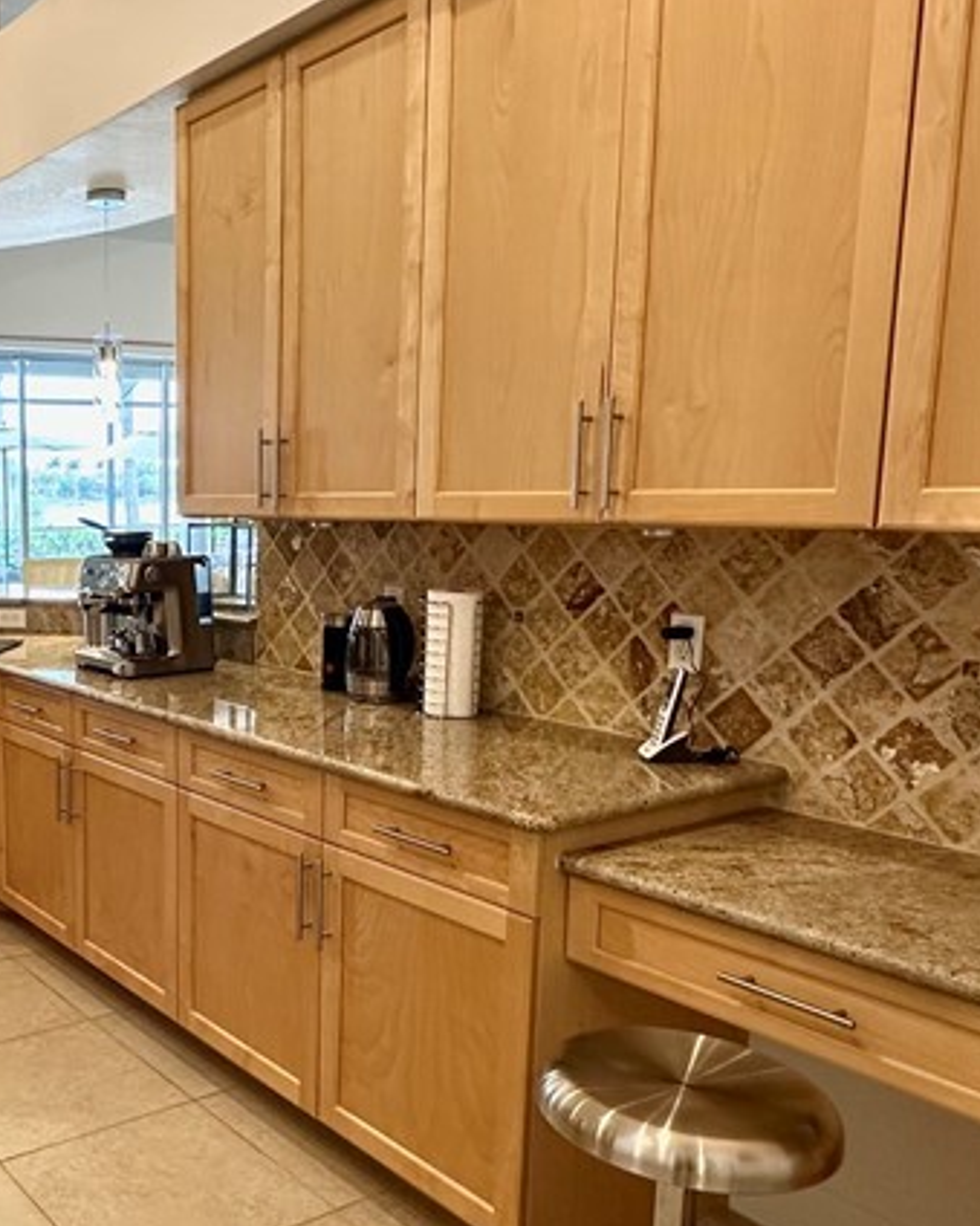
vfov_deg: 54.1
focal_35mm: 33
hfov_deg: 41.0
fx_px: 1197
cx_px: 93
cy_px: 685
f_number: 2.2
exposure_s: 1/60
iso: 200
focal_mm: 2.22
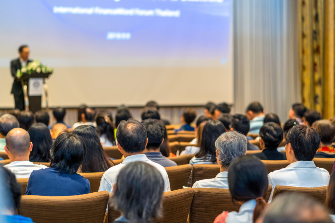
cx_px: 168
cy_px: 112
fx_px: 791
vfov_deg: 16.1
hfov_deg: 23.9
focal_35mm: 85
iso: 1250
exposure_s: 1/80
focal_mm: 85
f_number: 2.2
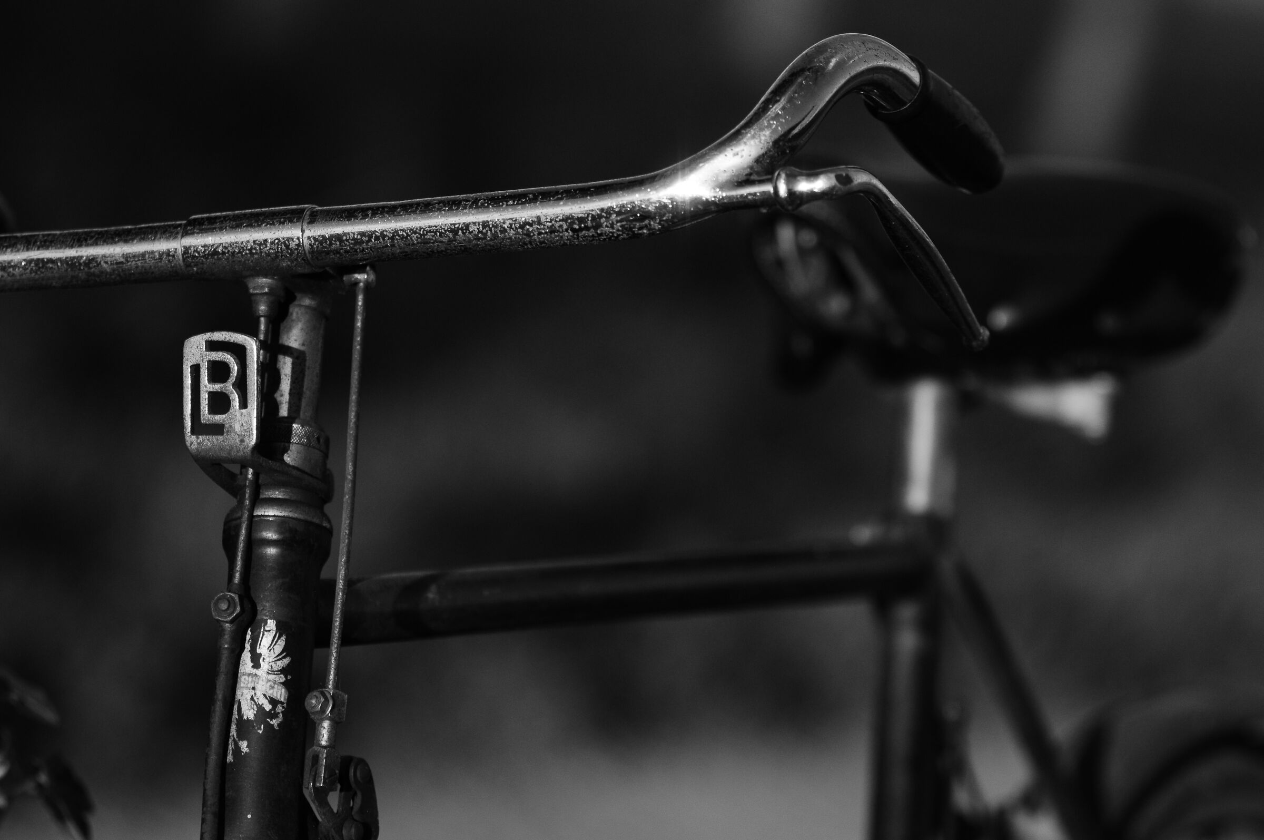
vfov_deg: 8.7
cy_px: 420
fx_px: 5523
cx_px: 632
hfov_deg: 13.1
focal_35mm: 158
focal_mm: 105
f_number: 2.8
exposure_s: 1/5000
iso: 400
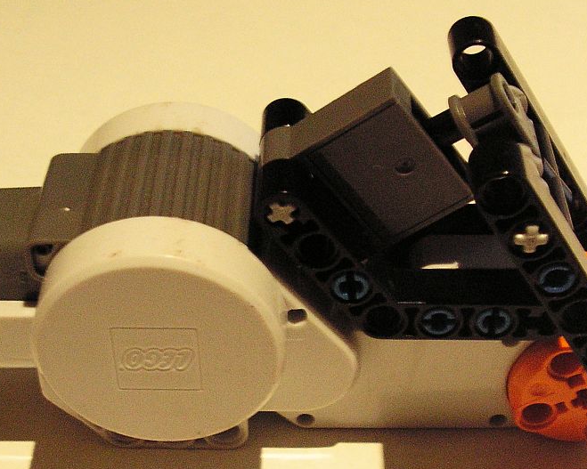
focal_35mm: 64
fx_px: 1112
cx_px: 280
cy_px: 322
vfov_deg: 23.7
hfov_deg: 29.6
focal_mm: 6
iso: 160
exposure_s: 1/20
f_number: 3.2
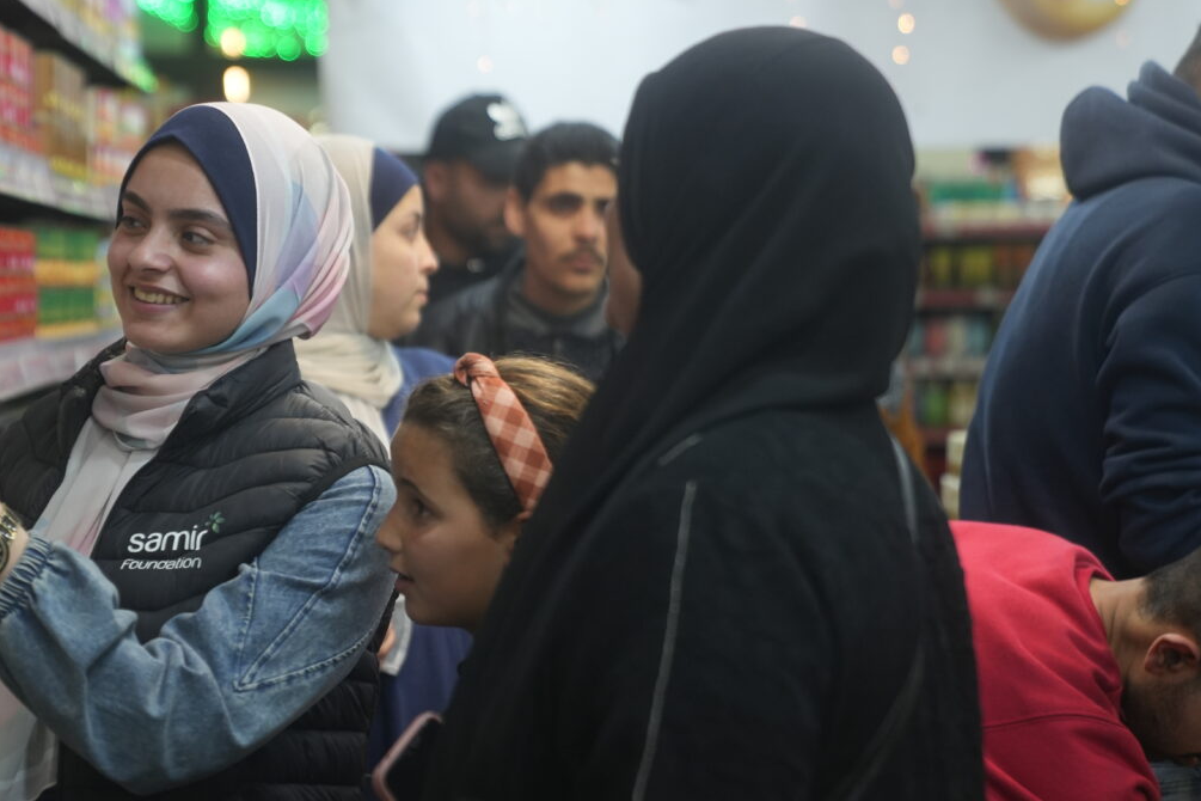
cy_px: 533
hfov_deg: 19.0
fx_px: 3569
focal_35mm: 107
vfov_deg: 12.8
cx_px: 361
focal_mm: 70
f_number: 2.8
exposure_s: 1/250
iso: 1000
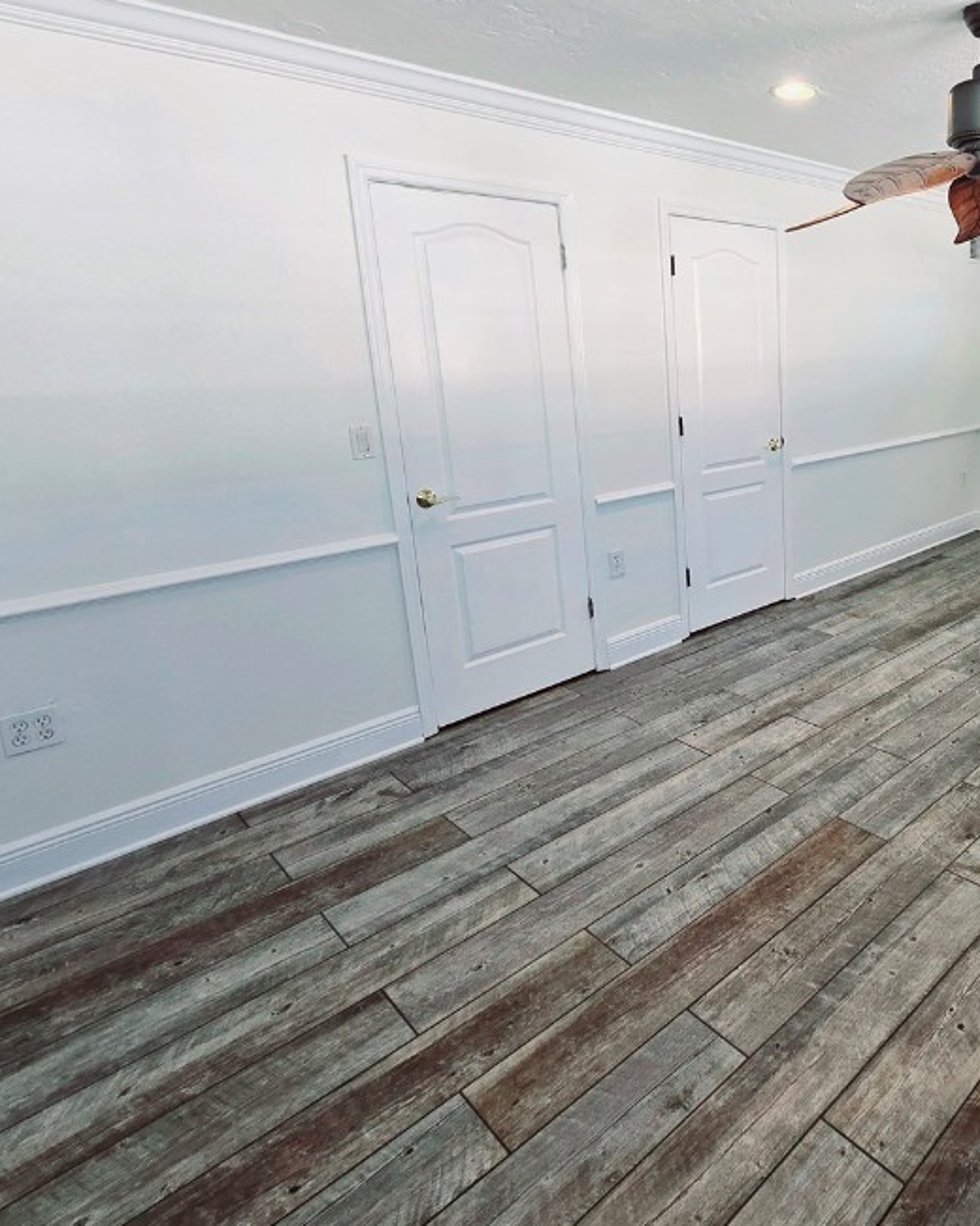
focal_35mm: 20
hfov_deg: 60.8
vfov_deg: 79.8
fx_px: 725
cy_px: 521
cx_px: 824
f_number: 2.2
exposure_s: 1/120
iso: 100
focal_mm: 2.2
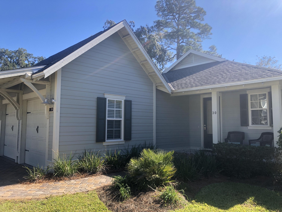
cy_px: 106
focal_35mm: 28
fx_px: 228
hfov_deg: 63.4
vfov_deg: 49.7
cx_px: 141
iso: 20
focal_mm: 3.99
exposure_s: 1/666
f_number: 1.8
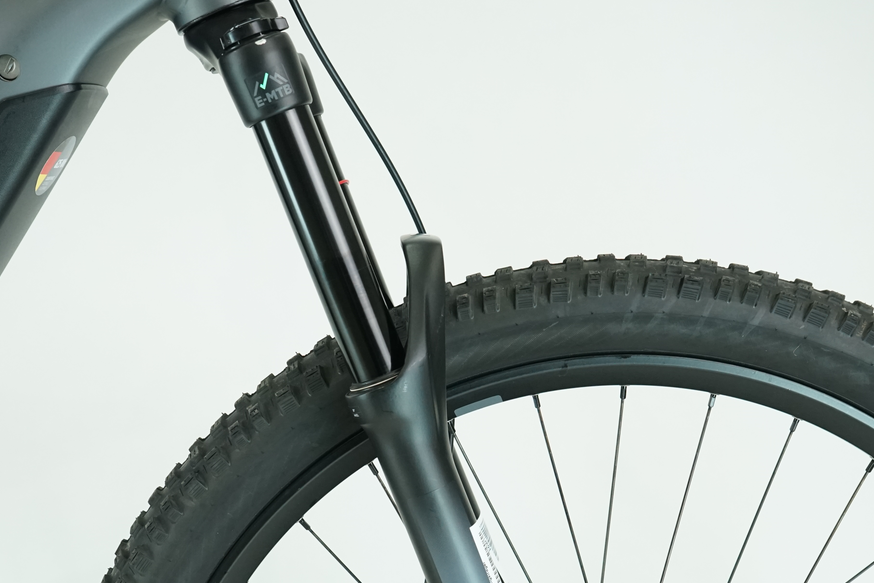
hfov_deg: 34.5
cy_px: 471
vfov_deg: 23.0
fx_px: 1408
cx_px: 417
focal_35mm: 58
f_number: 5.6
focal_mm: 35
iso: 1600
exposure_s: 1/200
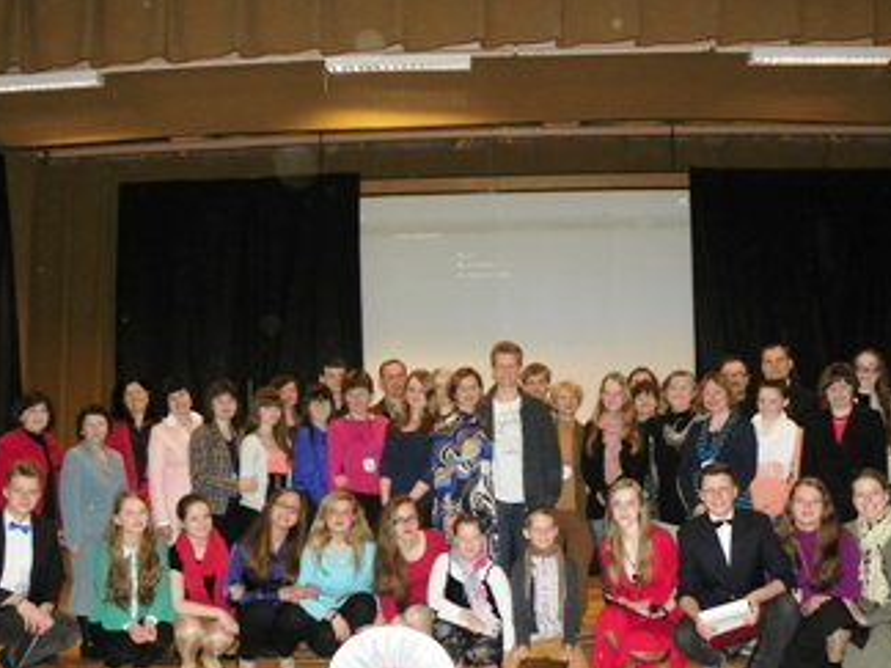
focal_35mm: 36
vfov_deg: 39.1
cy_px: 451
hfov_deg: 51.3
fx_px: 927
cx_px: 470
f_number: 2.8
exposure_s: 1/30
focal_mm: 4.6
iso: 200
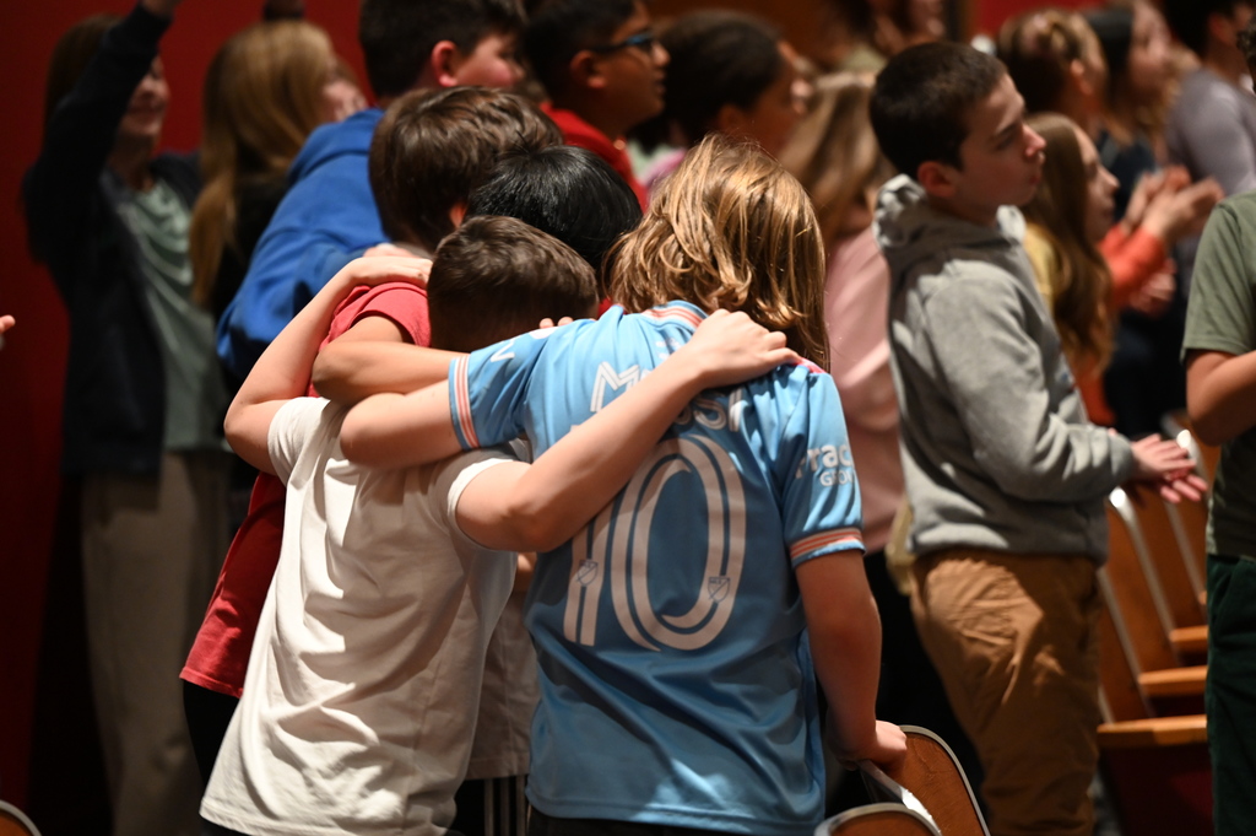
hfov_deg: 15.8
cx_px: 628
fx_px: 4532
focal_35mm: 130
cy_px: 418
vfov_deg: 10.5
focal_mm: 130
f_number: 2.8
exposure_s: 1/100
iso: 3200
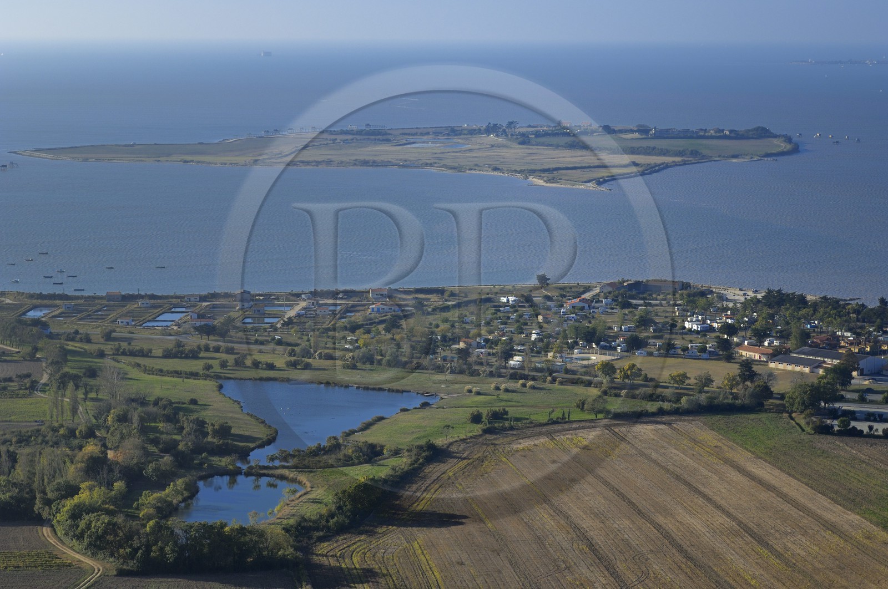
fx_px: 2217
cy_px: 294
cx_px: 444
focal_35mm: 90
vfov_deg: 15.1
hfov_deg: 22.7
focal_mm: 60
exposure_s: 1/500
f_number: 5
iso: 100
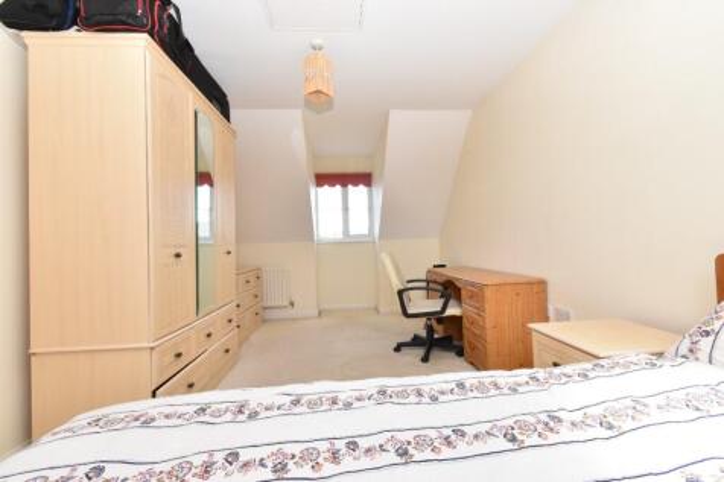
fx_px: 302
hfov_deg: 100.4
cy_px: 241
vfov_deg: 77.3
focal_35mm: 15
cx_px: 362
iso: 400
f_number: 9
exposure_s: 1/25
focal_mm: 10
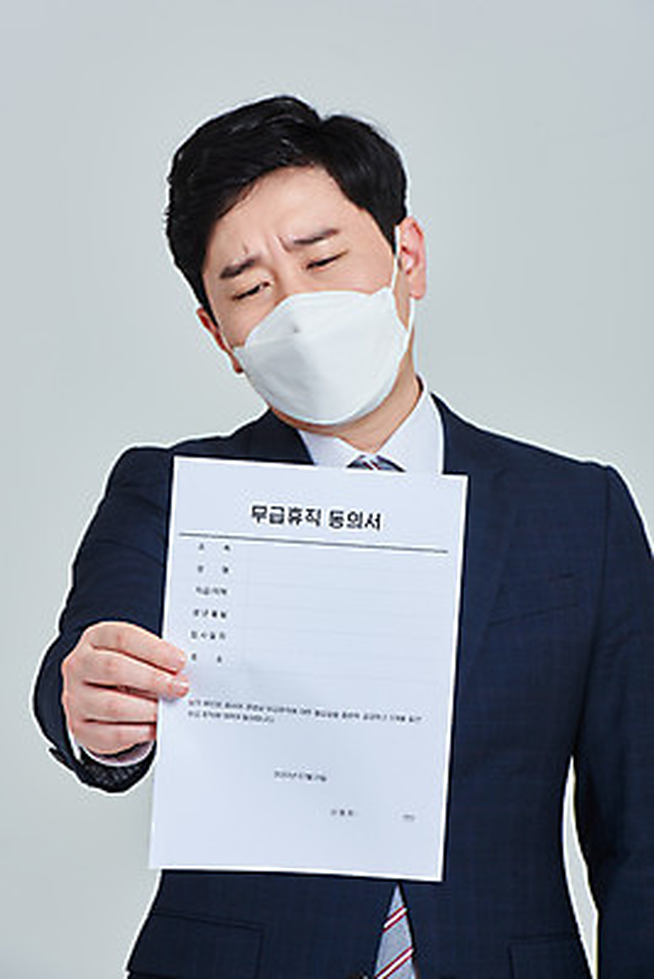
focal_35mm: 200
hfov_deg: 6.9
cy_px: 490
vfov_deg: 10.3
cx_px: 327
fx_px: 5445
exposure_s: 1/125
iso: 100
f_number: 14
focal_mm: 200
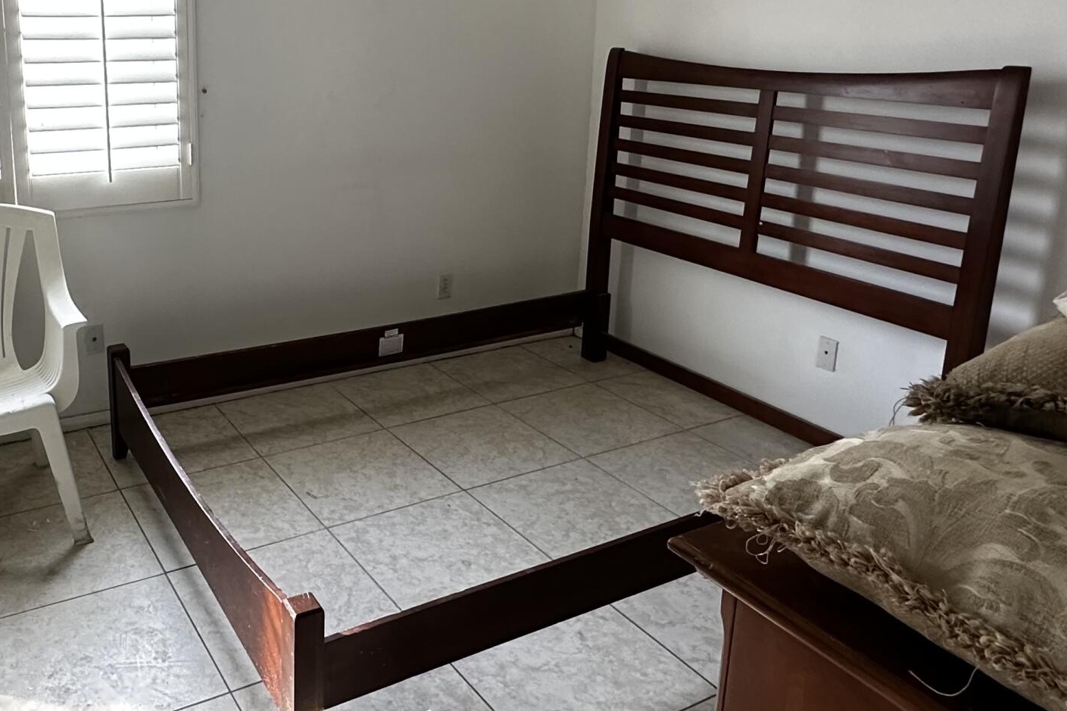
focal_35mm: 31
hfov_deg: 58.2
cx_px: 316
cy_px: 221
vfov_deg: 41.6
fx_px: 919
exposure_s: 1/60
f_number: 2.2
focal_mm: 2.22
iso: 320
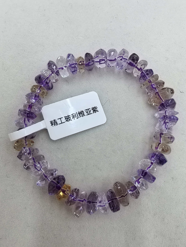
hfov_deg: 51.4
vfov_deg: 65.3
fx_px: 193
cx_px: 93
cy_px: 124
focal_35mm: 27
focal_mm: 1.68
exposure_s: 1/100
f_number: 2.2
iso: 64
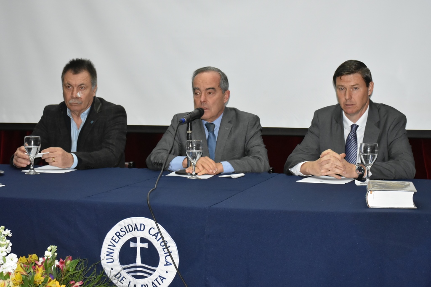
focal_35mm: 63
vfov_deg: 21.6
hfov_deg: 31.9
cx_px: 216
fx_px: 754
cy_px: 144
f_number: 7.1
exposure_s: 1/60
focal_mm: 42
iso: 3200
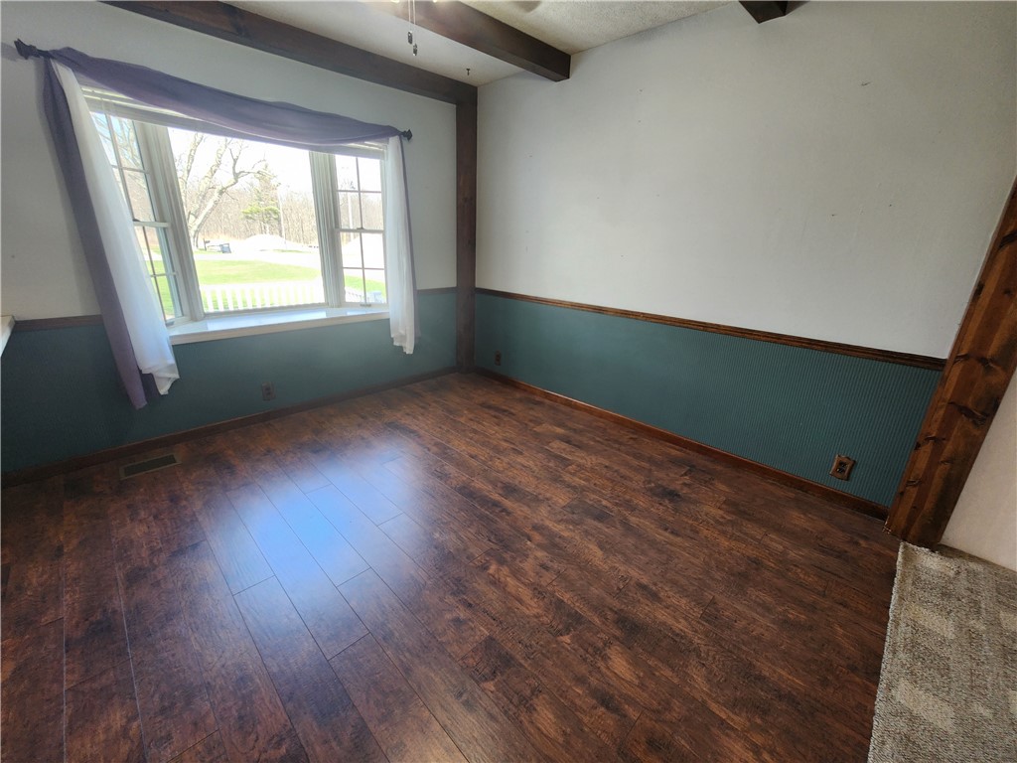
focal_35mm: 13
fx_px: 382
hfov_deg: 106.2
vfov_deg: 89.9
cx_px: 508
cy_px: 382
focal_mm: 2.2
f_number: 2.2
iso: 160
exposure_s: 1/60
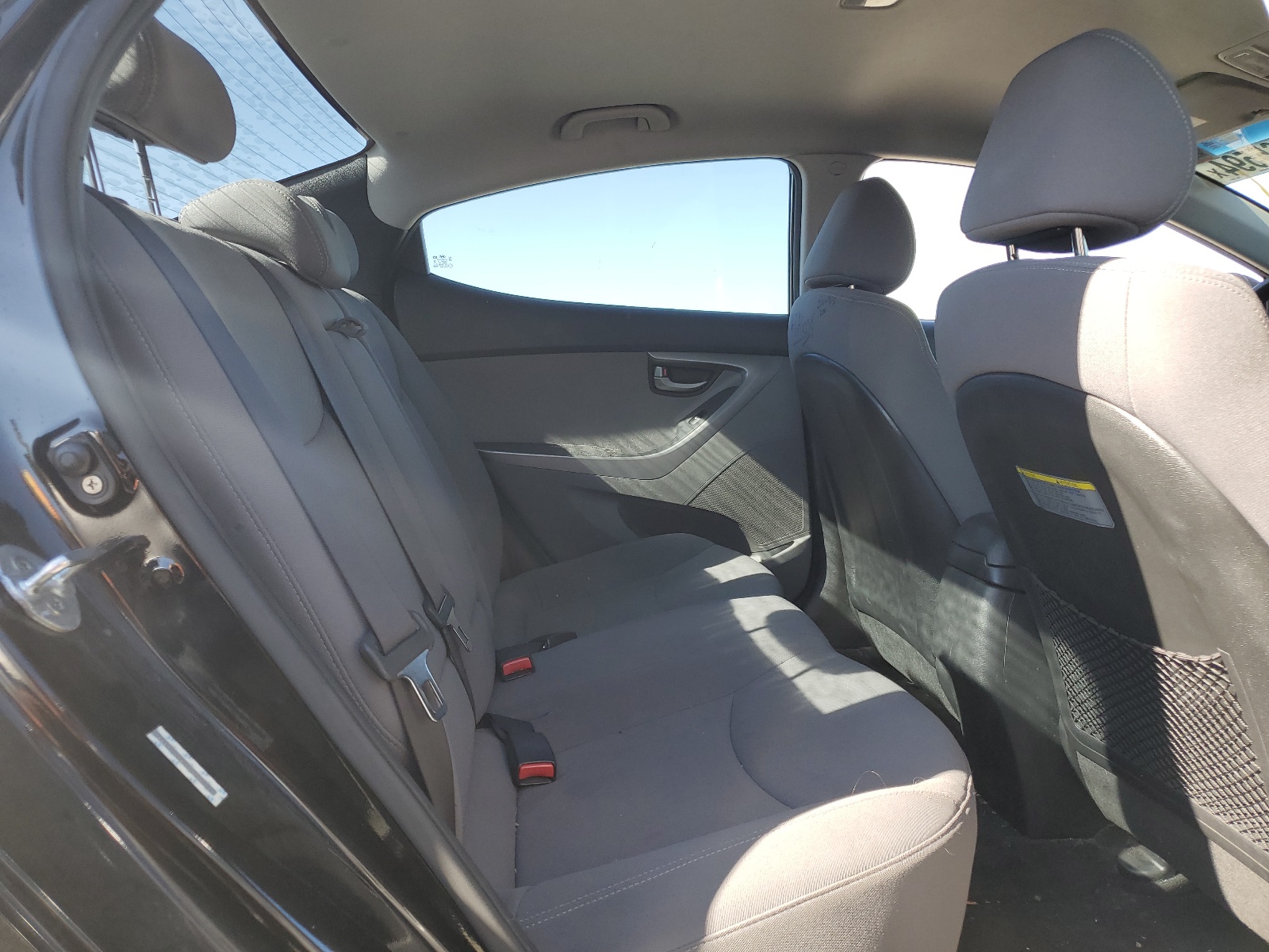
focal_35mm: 26
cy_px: 476
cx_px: 634
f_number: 1.5
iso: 50
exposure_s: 1/370
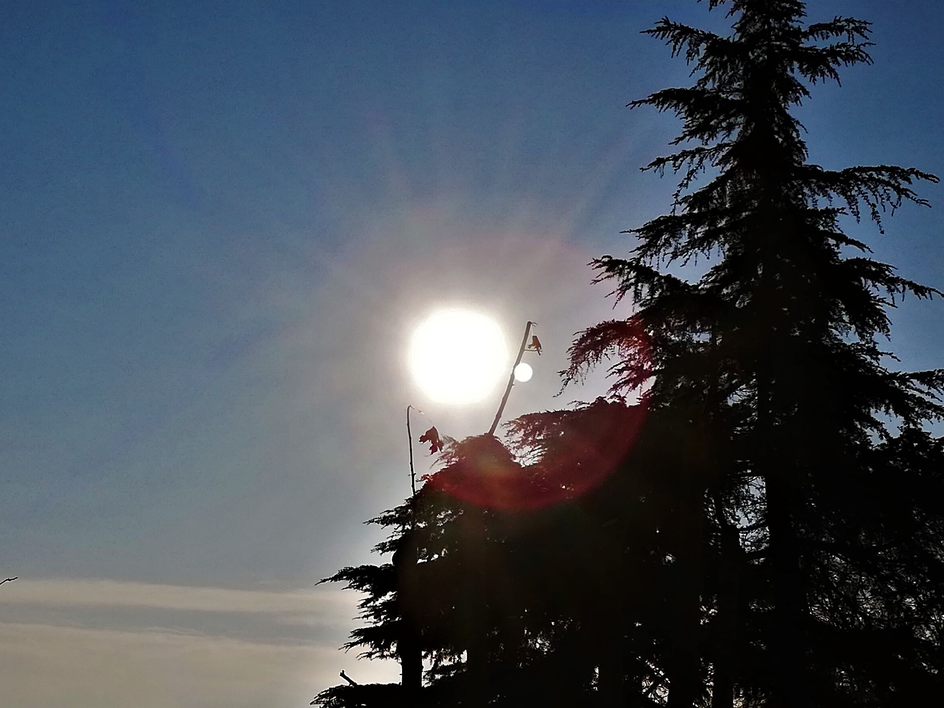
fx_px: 1991
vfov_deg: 20.2
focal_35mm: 73
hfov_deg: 26.7
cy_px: 355
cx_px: 474
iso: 50
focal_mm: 3.81
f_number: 2.2
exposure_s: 1/5988
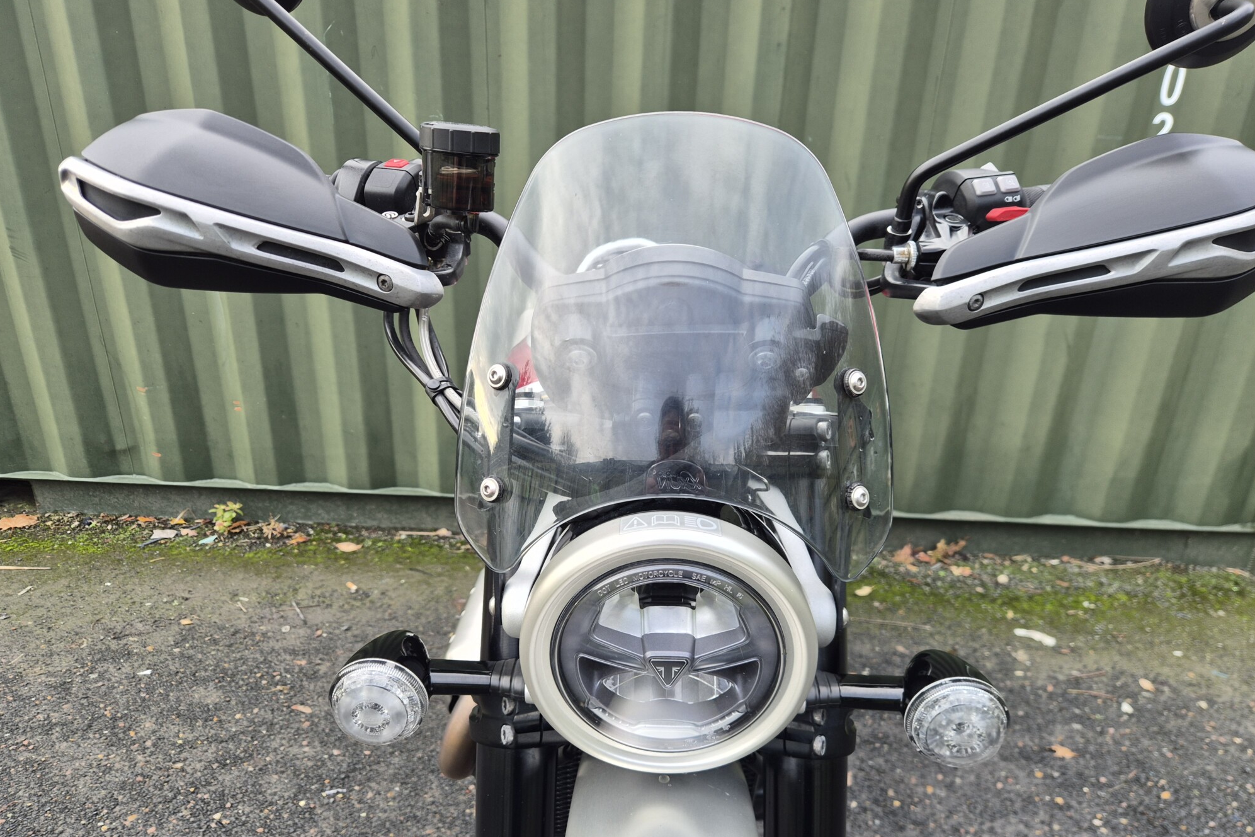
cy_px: 465
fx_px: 837
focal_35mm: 24
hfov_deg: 73.7
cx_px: 627
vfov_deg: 53.0
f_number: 1.8
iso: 50
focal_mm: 5.4
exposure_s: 1/180
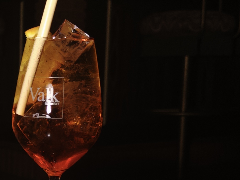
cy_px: 148
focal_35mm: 58
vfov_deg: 24.7
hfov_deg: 31.0
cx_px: 5
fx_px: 402
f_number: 1.78
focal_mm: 6.76
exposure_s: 1/436
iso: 64
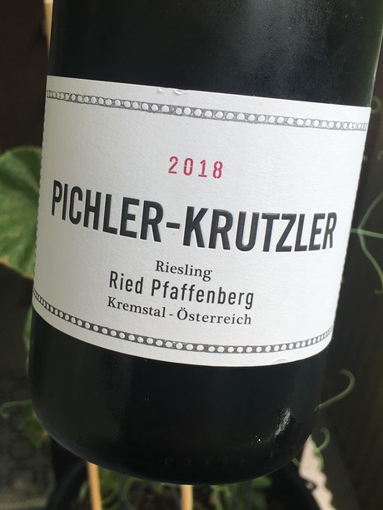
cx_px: 192
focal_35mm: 29
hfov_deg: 48.2
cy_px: 255
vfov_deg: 61.6
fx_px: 428
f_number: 2.2
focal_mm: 4.15
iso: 25
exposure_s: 1/396
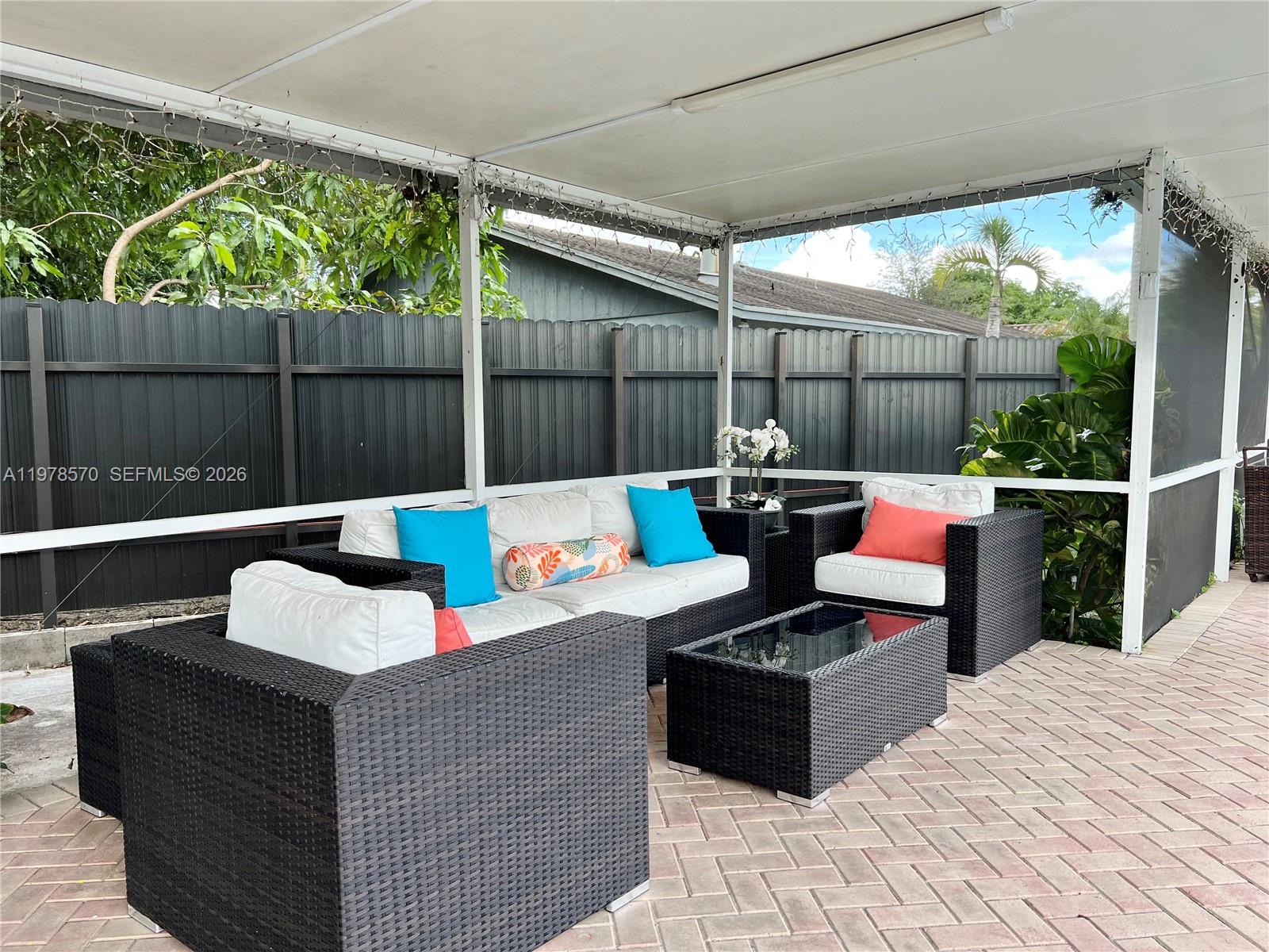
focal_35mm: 26
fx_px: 953
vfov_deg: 53.1
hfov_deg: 67.3
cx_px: 634
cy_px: 476
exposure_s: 1/281
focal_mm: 5.7
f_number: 1.5
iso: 40
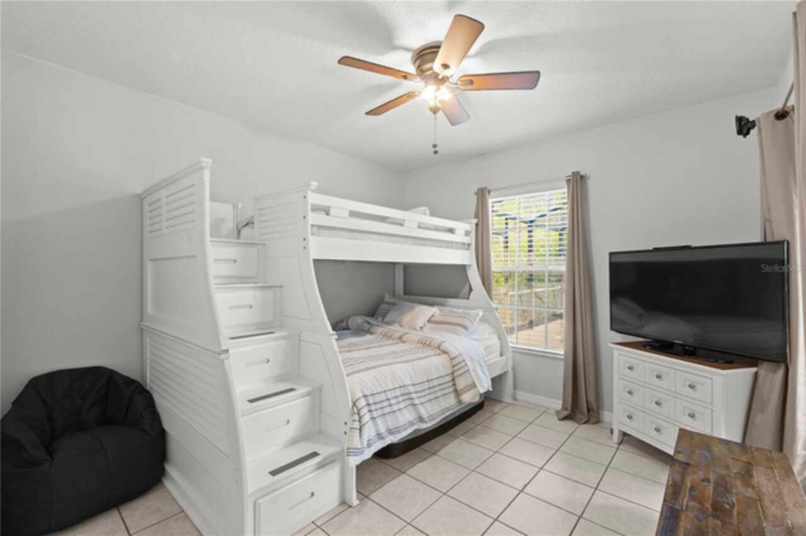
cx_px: 403
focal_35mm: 15
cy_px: 268
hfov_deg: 100.4
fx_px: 336
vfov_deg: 77.3
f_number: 8
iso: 100
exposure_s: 1
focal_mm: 10
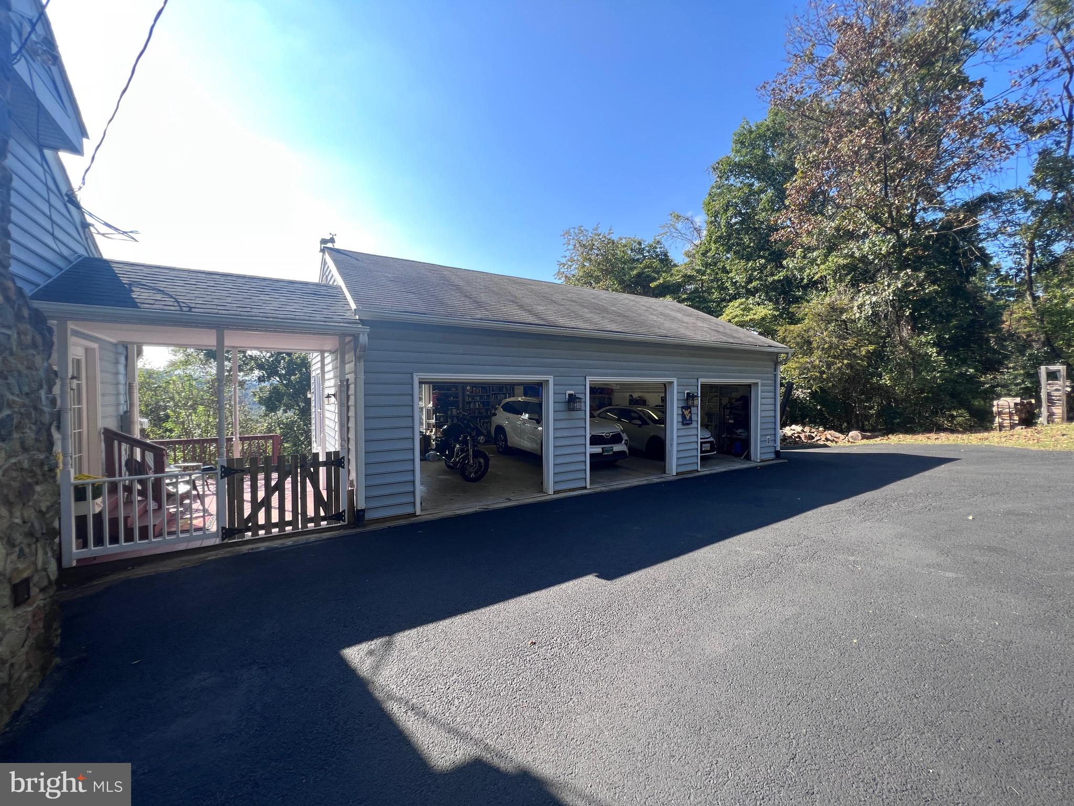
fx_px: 403
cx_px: 537
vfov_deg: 89.9
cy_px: 403
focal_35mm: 13
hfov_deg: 106.2
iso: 32
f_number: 1.8
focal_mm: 1.57
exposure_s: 1/322
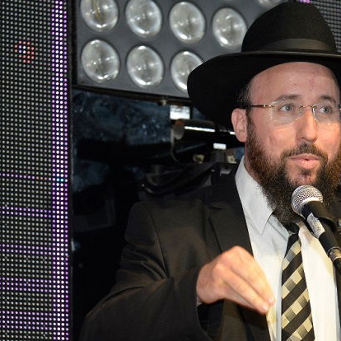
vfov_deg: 9.0
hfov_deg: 8.9
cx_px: 348
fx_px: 2173
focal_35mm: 195
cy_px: 201
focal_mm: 95
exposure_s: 1/125
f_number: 5
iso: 1250
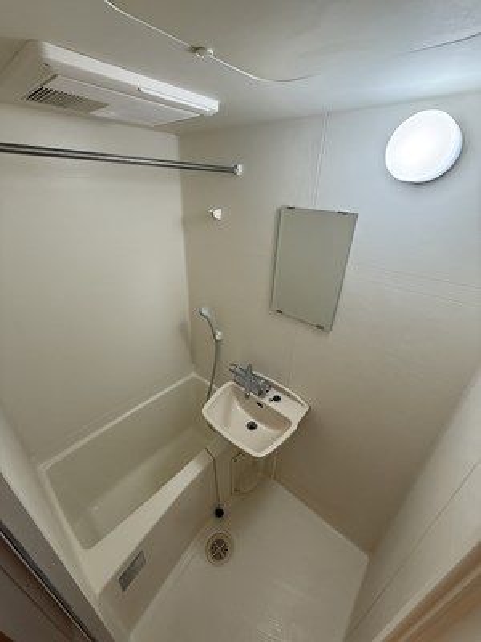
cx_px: 240
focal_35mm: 14
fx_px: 259
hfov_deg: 85.7
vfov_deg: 102.1
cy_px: 321
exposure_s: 1/100
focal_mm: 2.22
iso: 160
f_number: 2.2
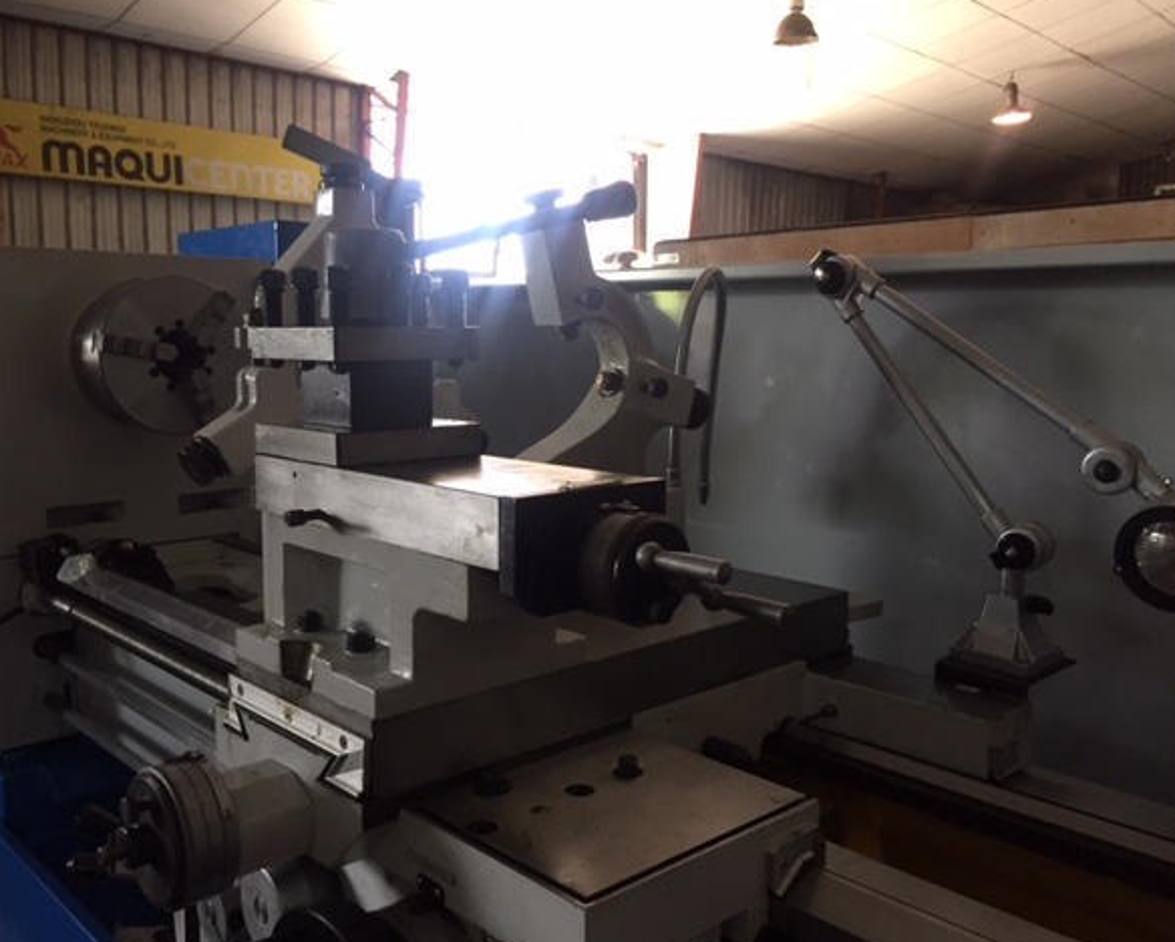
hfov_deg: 57.1
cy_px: 471
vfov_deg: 47.2
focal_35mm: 31
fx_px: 1079
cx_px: 545
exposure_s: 1/33
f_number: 2.2
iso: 160
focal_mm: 4.15
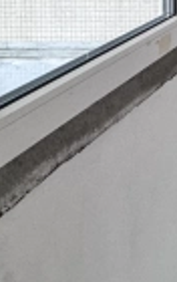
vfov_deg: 25.8
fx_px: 507
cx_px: 374
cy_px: -101
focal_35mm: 66
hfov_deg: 15.2
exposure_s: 1/50
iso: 160
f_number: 2.2
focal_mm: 2.22
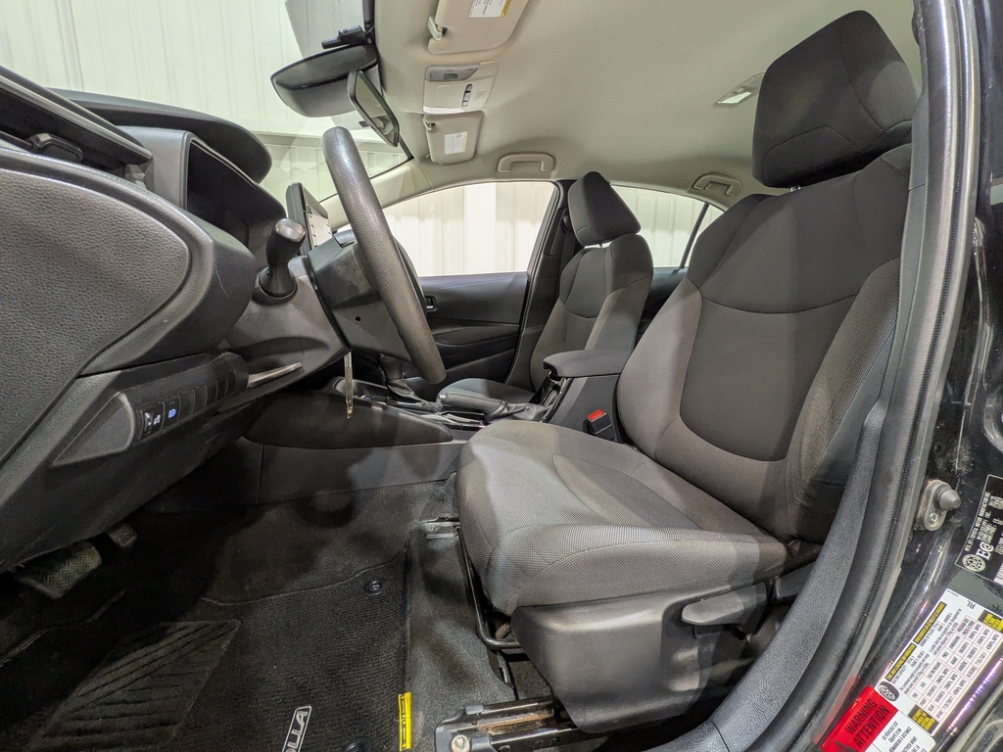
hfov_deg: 102.1
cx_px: 502
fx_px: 406
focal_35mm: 14
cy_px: 376
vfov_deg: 85.7
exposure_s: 1/33.3
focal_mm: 1.83
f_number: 2.2
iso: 83
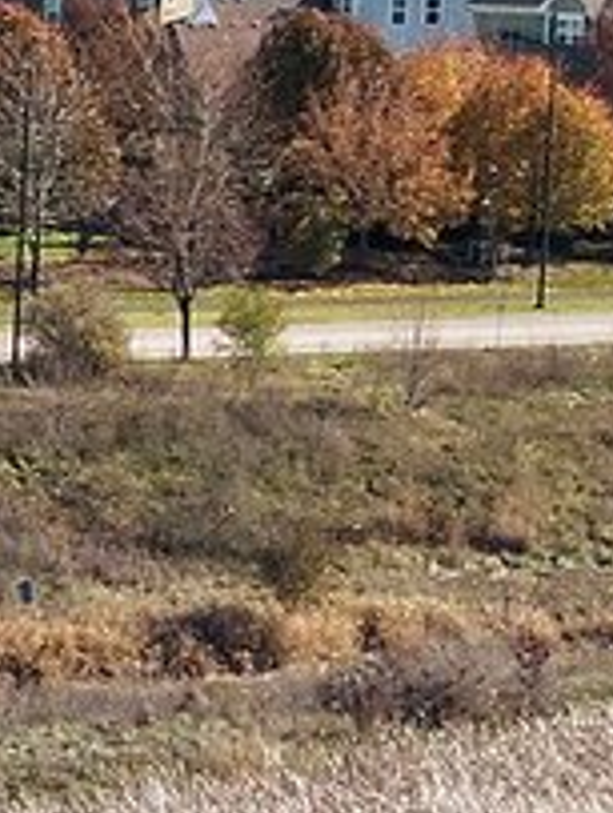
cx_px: -1667
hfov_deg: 4.1
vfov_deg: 5.7
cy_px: 1354
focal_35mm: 340
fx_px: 8003
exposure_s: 1/500
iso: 100
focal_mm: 8.6
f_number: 3.8
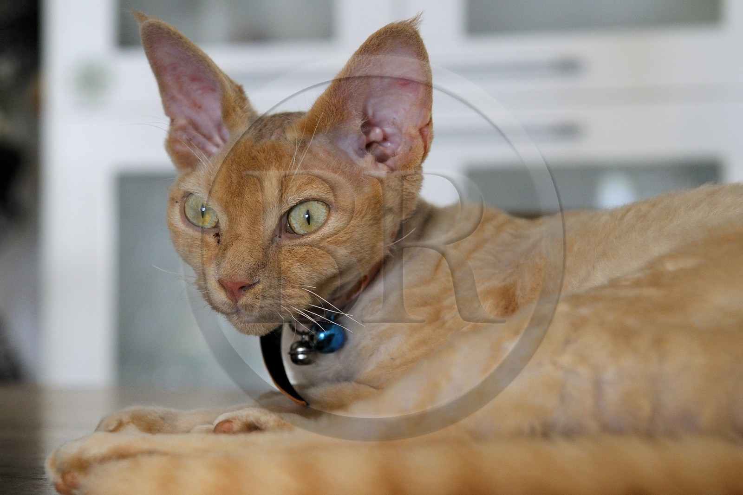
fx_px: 1444
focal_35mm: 70
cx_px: 372
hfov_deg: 28.8
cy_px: 248
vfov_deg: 19.4
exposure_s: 1/60
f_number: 5.6
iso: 1600
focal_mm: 70
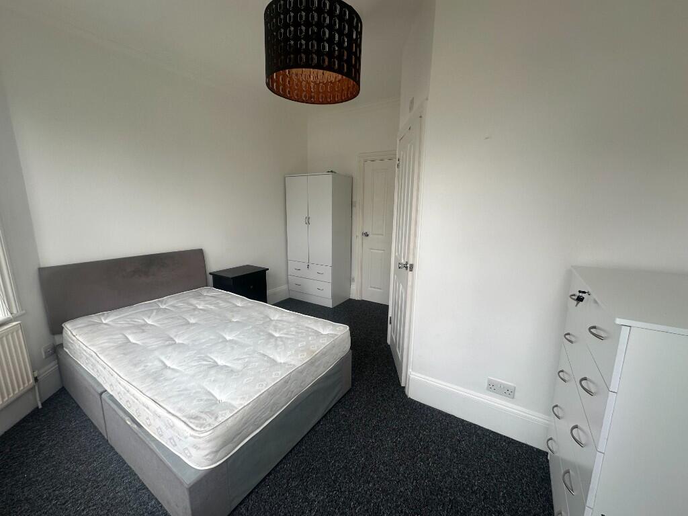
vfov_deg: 85.7
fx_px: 278
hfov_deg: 102.1
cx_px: 344
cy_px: 258
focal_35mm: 14
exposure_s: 1/99
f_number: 2.2
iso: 64
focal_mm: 2.22
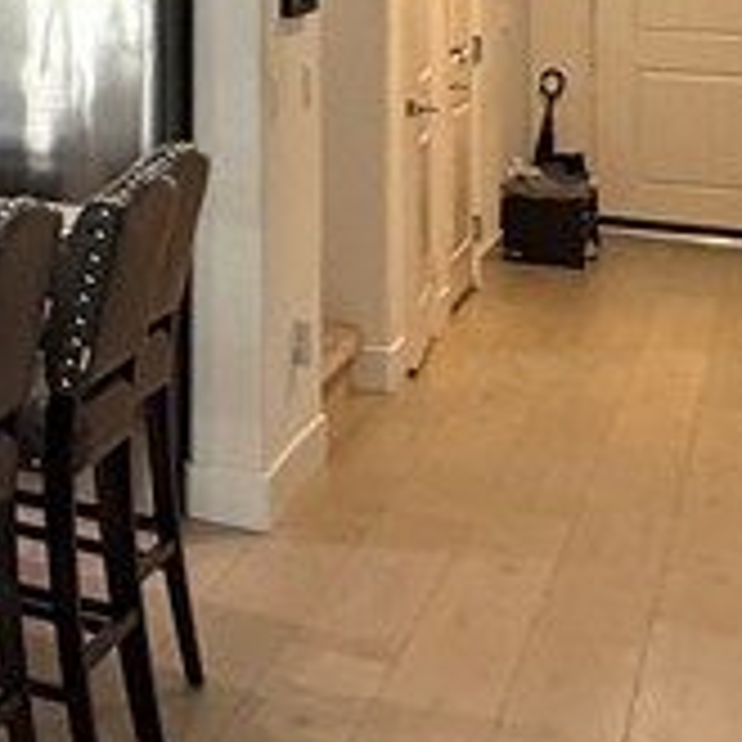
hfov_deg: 16.3
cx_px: -809
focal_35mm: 77
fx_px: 1867
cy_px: -135
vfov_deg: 21.0
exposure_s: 1/60
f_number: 2.2
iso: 320
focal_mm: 2.22
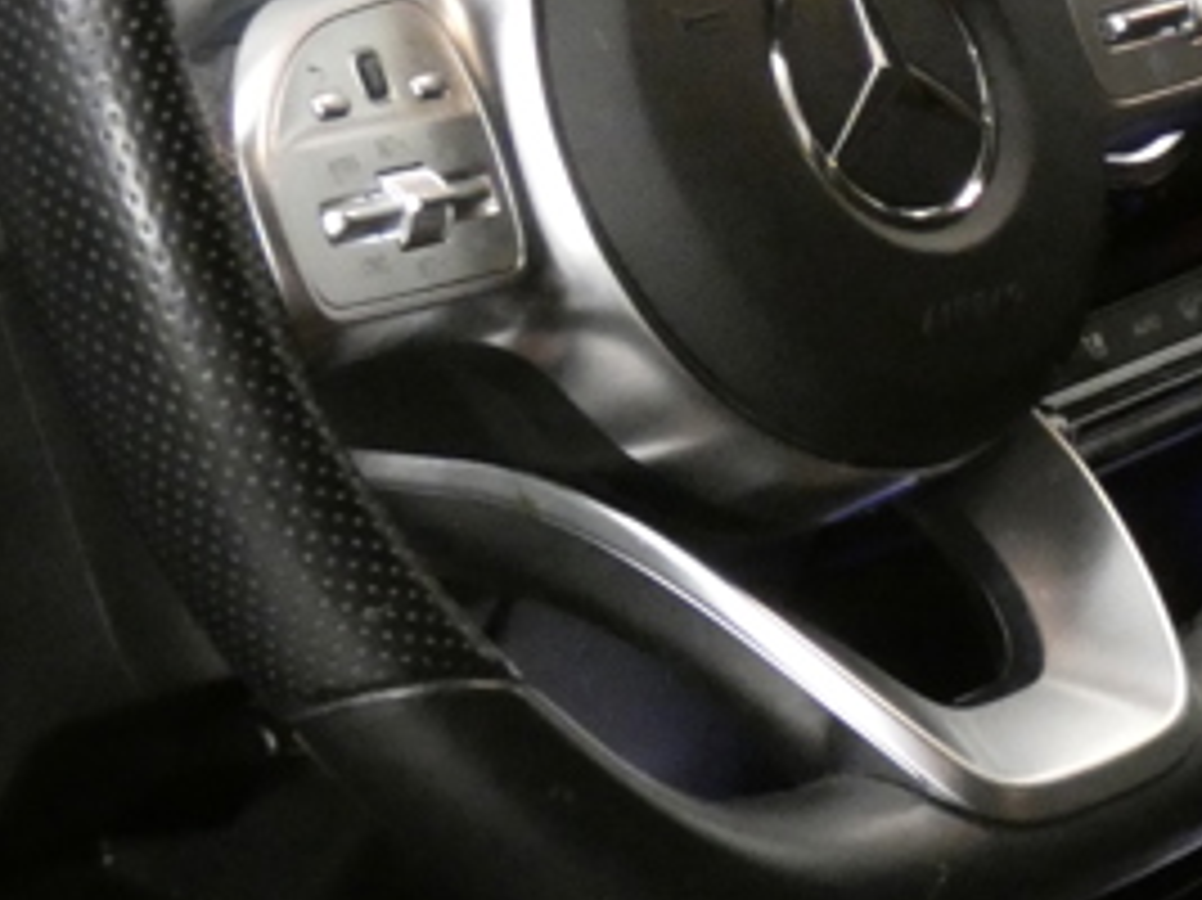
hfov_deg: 10.6
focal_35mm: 183
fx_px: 6352
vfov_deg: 8.1
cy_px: 112
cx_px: 1432
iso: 1600
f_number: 4.1
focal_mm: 10.8
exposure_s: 1/15
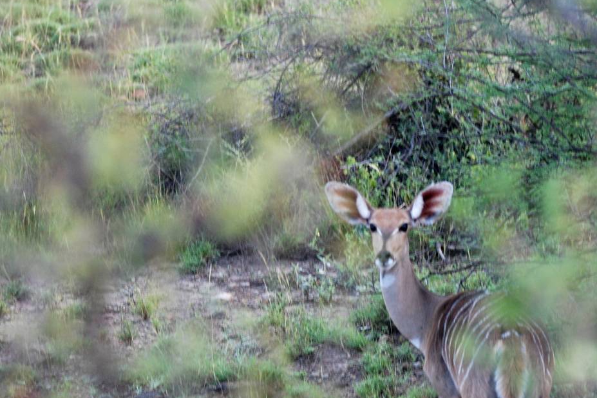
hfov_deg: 5.9
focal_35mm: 350
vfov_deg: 3.9
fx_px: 5801
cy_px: 338
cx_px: 412
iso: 400
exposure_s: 1/100
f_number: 4.5
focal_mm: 135
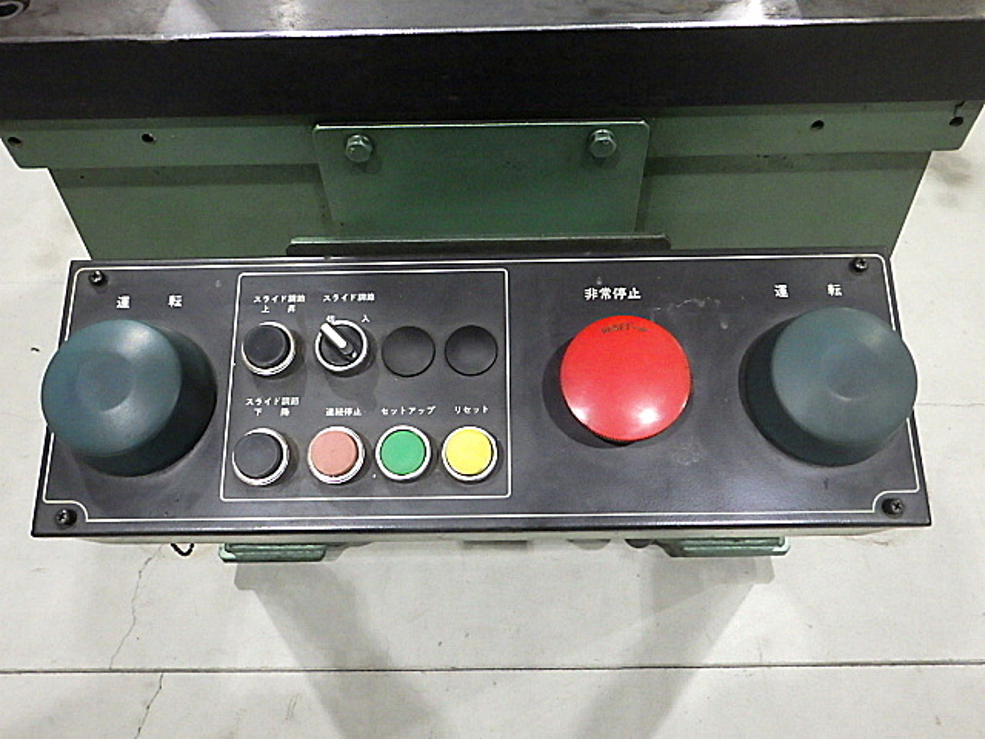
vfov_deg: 49.7
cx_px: 492
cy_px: 370
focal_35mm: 28
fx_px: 797
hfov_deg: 63.4
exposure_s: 1/45
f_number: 3.5
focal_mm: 5
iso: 1600
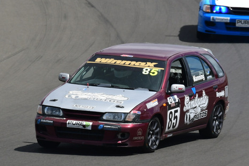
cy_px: 62
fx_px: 7347
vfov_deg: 1.3
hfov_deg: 1.9
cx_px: 163
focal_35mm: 1062
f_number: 10
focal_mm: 410
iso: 250
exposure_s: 1/640
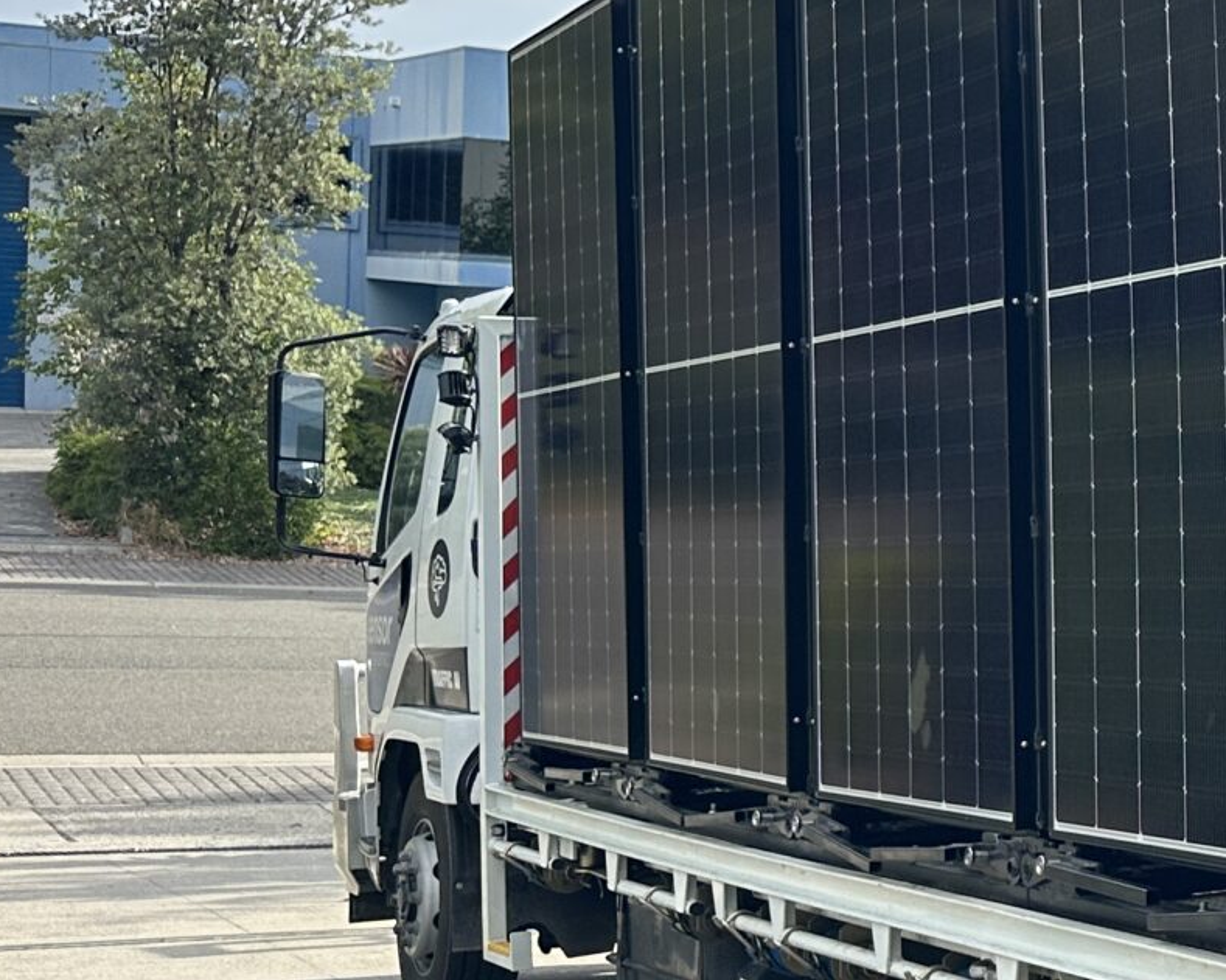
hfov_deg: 21.0
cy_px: 485
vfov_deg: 20.2
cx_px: 1872
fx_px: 2757
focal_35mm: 76
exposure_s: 1/1541
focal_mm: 6.86
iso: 80
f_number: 1.78
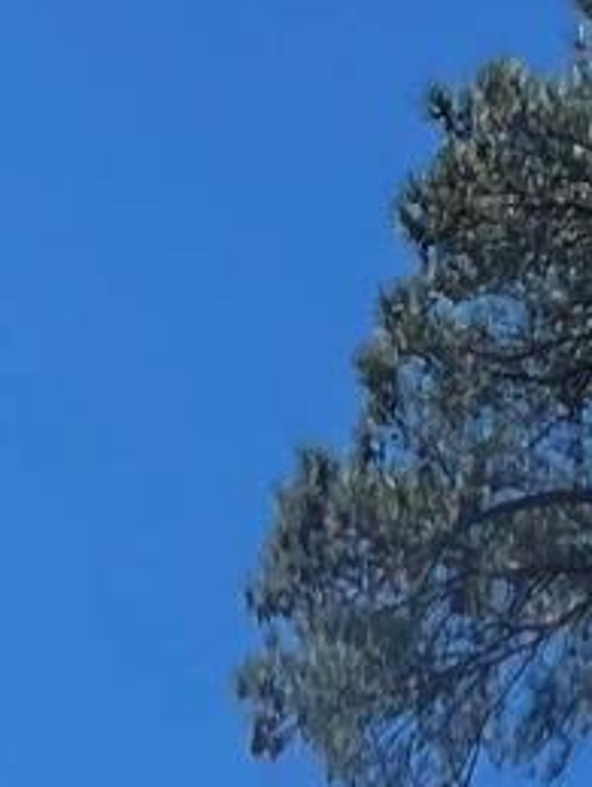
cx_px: 149
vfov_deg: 10.4
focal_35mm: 101
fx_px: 2297
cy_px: 2562
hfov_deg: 14.6
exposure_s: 1/471
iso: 32
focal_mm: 1.57
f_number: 1.8
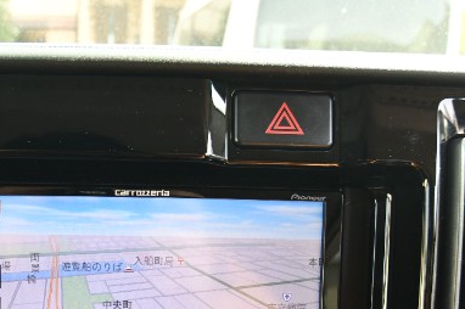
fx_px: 568
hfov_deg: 42.6
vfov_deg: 29.1
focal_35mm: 44
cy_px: 284
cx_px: 96
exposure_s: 1/200
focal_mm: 14
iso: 800
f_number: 5
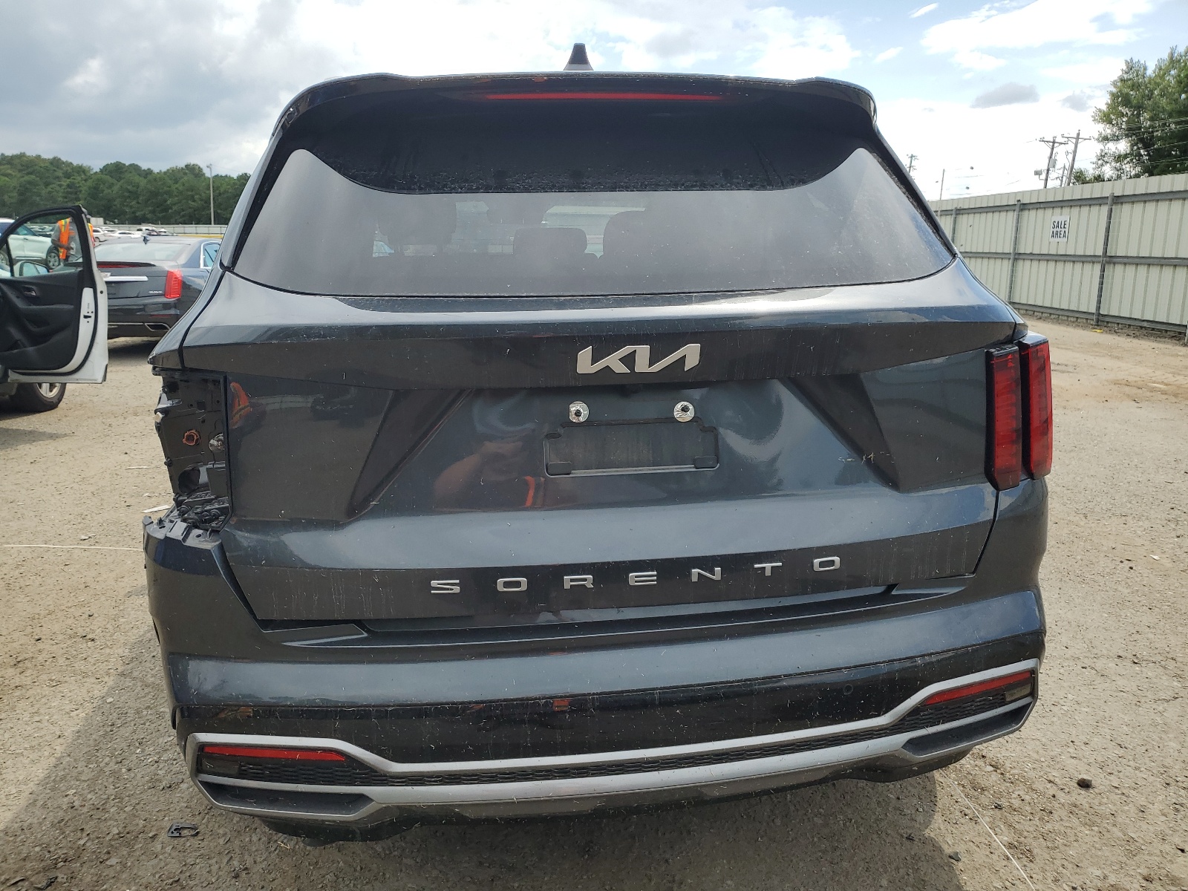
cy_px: 446
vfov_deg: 53.1
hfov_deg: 67.3
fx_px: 892
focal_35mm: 26
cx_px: 594
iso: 50
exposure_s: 1/2500
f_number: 1.5
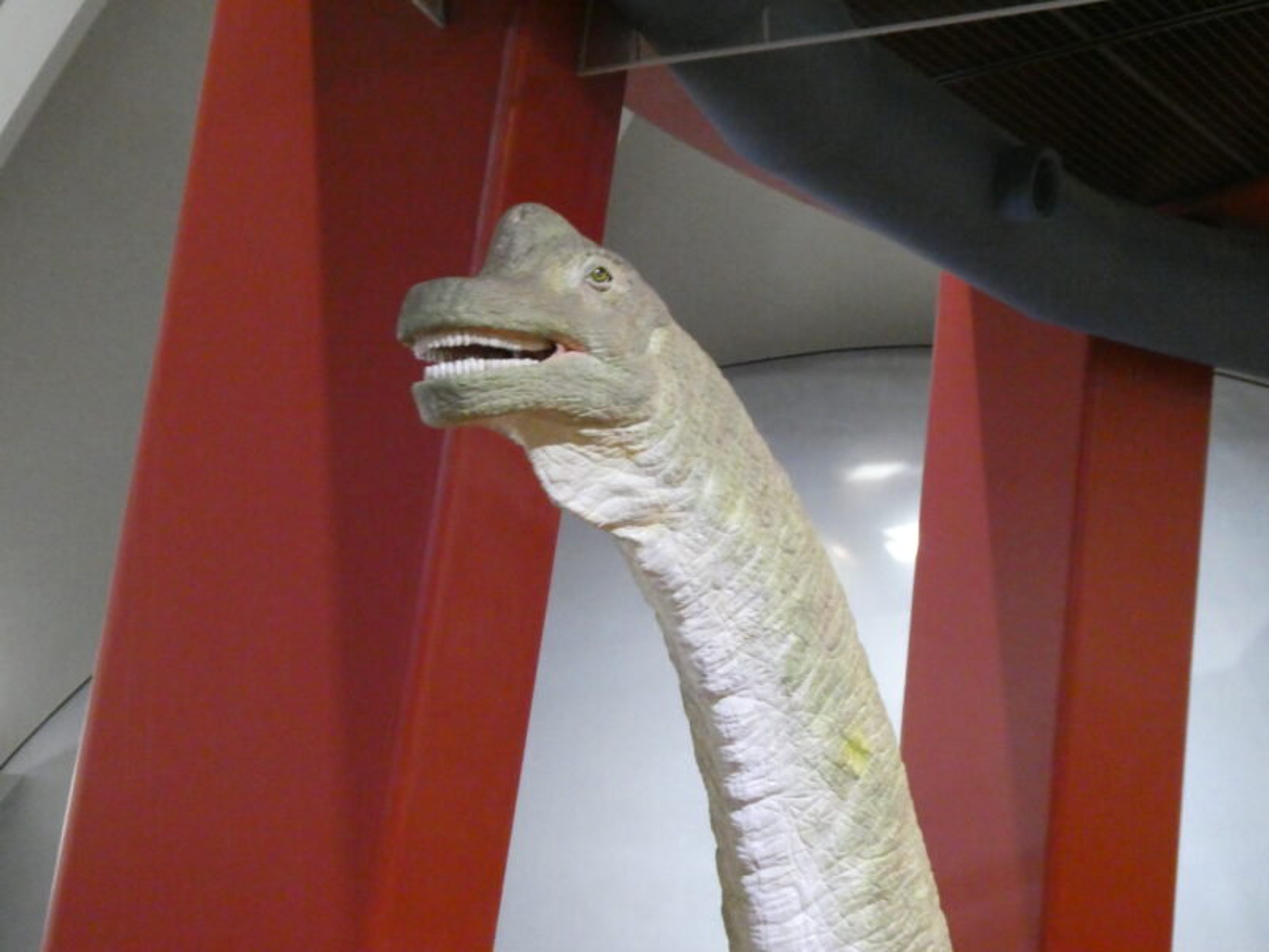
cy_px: 476
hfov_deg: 29.8
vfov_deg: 22.6
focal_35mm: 65
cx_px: 634
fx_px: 2383
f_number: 4.4
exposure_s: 1/30
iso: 1600
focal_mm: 11.7
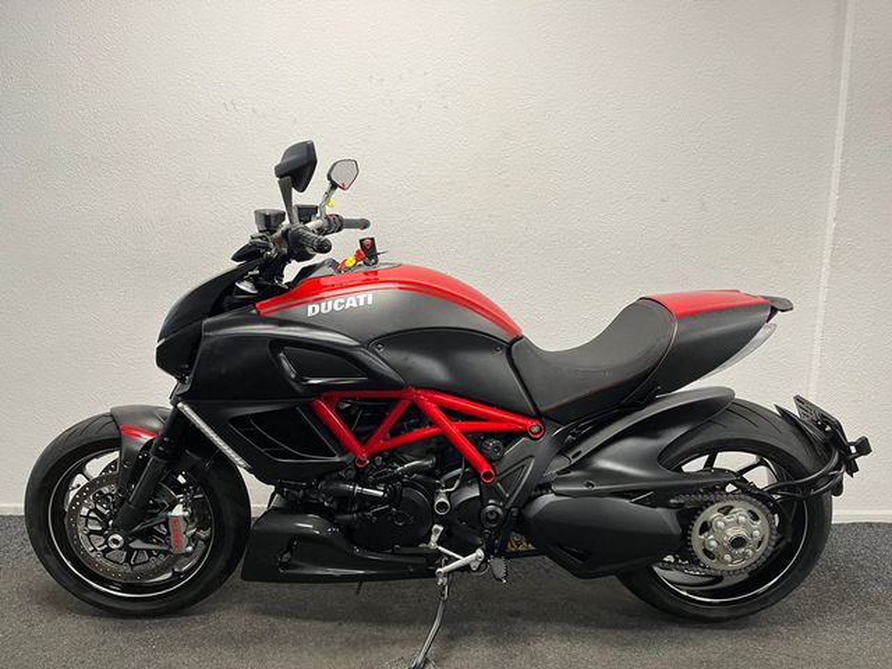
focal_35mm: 26
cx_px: 446
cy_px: 334
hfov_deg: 67.3
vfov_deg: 53.1
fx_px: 670
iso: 100
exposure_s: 1/50
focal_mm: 5.1
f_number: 1.6
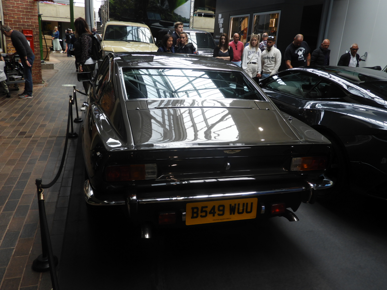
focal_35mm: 30
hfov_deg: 60.0
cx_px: 194
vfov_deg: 46.8
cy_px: 145
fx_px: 335
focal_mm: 5.4
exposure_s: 1/60
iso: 100
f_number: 3.5
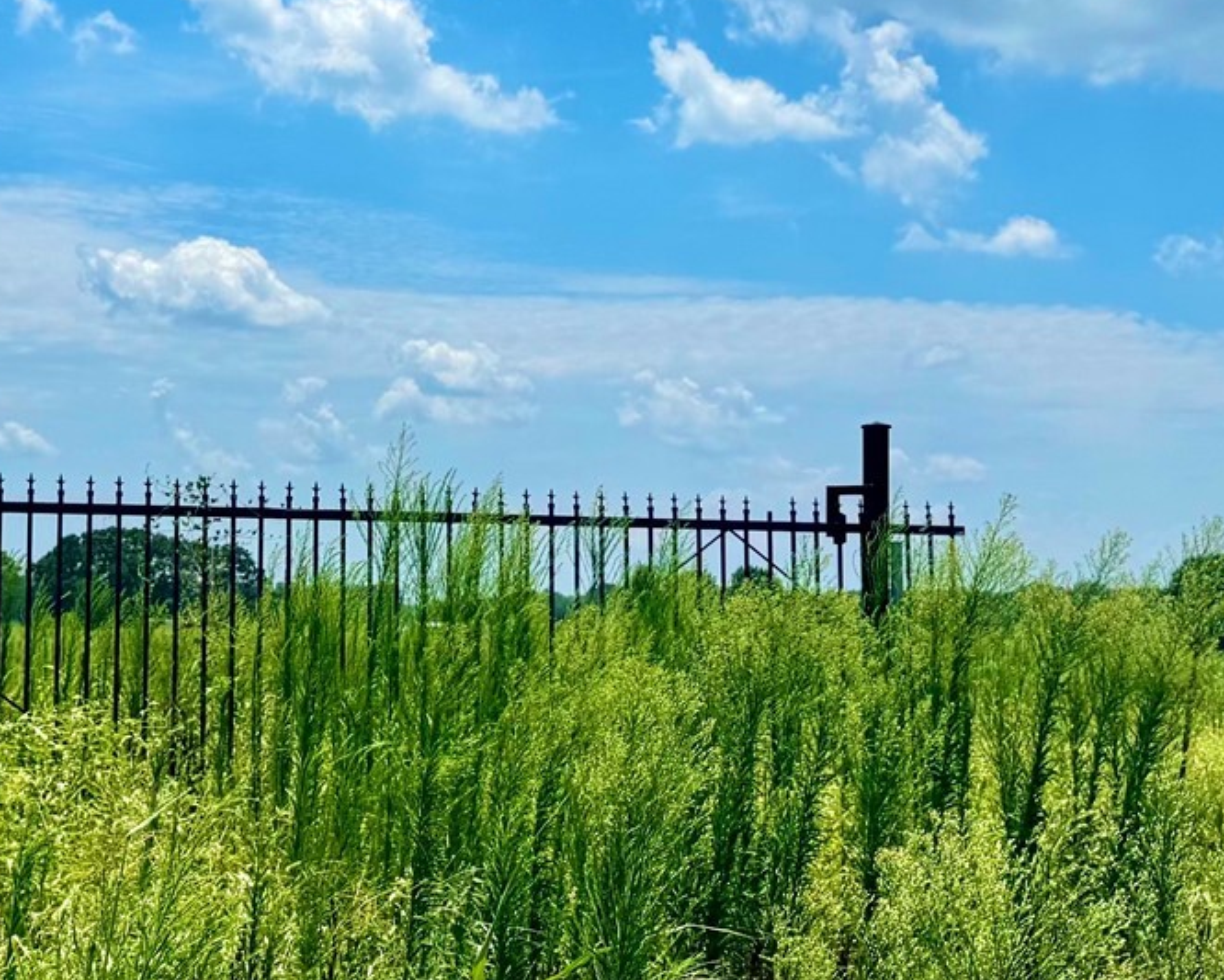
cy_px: 340
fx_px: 2609
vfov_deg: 21.2
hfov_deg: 26.2
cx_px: 355
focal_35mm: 72
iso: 80
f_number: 1.78
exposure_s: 1/12346
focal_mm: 6.76
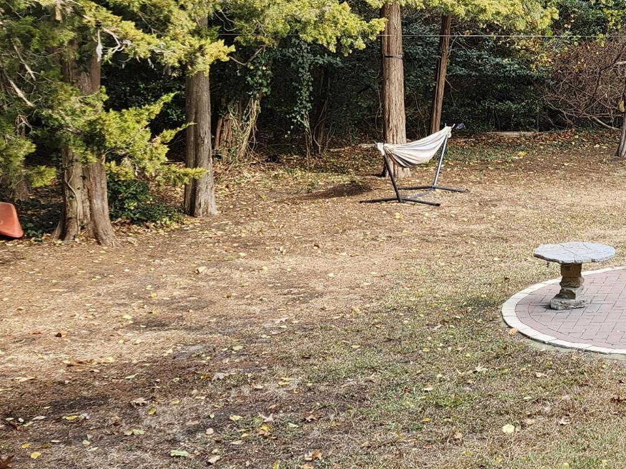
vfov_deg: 21.2
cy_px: 164
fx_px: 1248
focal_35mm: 69
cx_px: 838
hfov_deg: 24.2
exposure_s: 1/180
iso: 32
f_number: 1.8
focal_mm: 5.54
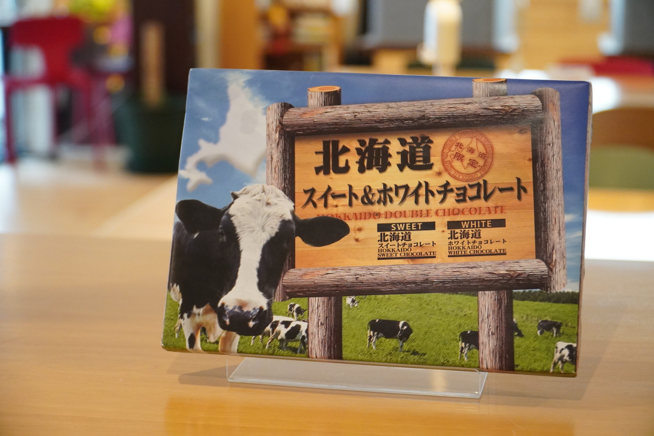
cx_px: 327
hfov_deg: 27.0
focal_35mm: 75
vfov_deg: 18.2
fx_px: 1362
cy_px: 218
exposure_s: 1/200
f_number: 4
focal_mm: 50
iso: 2500
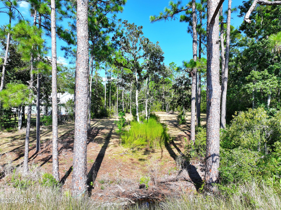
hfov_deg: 71.6
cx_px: 140
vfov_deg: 56.8
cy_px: 105
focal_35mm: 24
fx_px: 195
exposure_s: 1/800
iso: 120
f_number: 2.8
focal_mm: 12.29
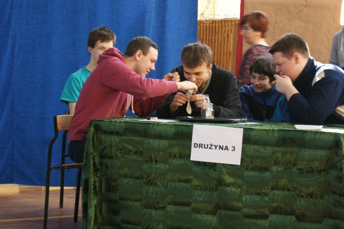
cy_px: 114
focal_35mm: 105
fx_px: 1003
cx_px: 172
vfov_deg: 13.0
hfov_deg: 19.5
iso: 400
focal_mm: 70
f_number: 5.6
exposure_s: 1/40
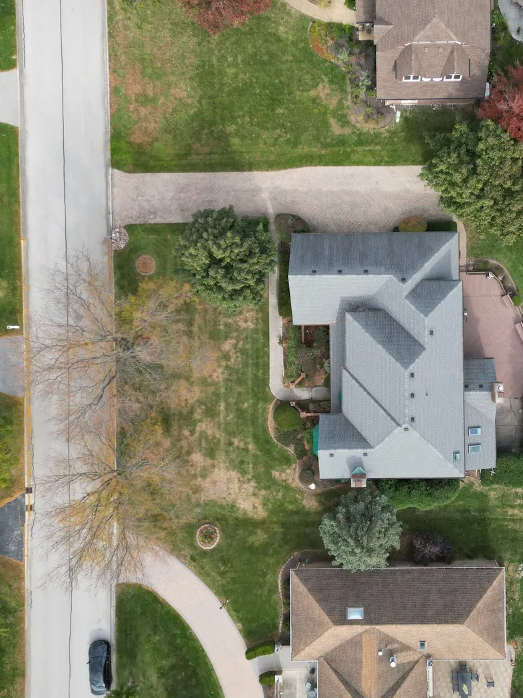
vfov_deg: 55.4
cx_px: 379
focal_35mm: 33
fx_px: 665
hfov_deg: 41.9
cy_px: 343
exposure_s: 1/800
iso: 120
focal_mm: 6.72
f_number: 1.7
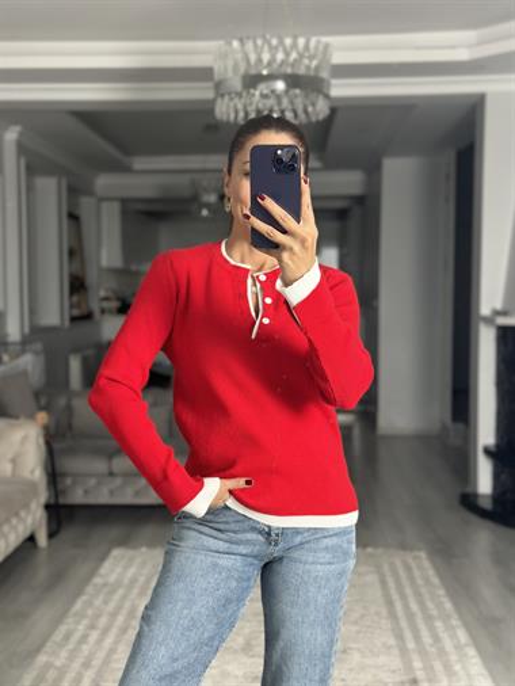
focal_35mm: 48
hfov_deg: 30.3
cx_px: 258
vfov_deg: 39.6
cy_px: 343
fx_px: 951
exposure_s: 1/50
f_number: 1.78
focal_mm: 6.86
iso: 160
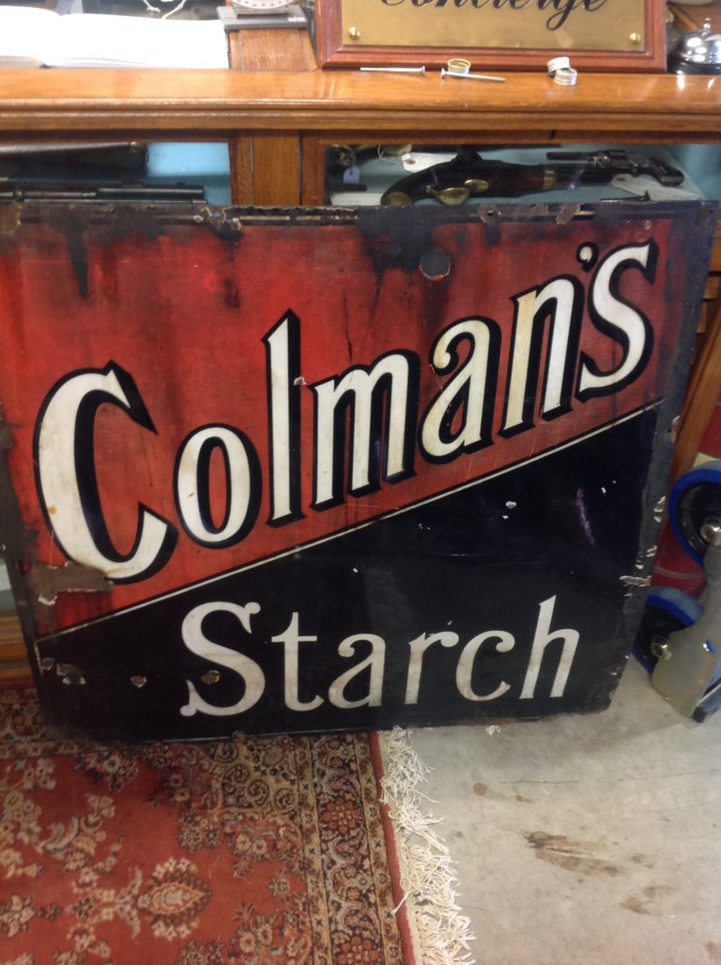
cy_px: 482
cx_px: 360
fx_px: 974
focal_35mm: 35
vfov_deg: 52.7
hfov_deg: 40.6
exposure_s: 1/15
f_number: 2.4
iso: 125
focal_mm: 4.28
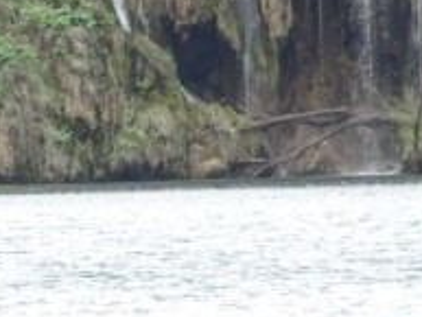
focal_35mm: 1515
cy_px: 14
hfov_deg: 1.3
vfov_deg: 1.0
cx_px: 83
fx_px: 18481
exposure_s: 1/250
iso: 400
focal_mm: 99.92
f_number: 6.3
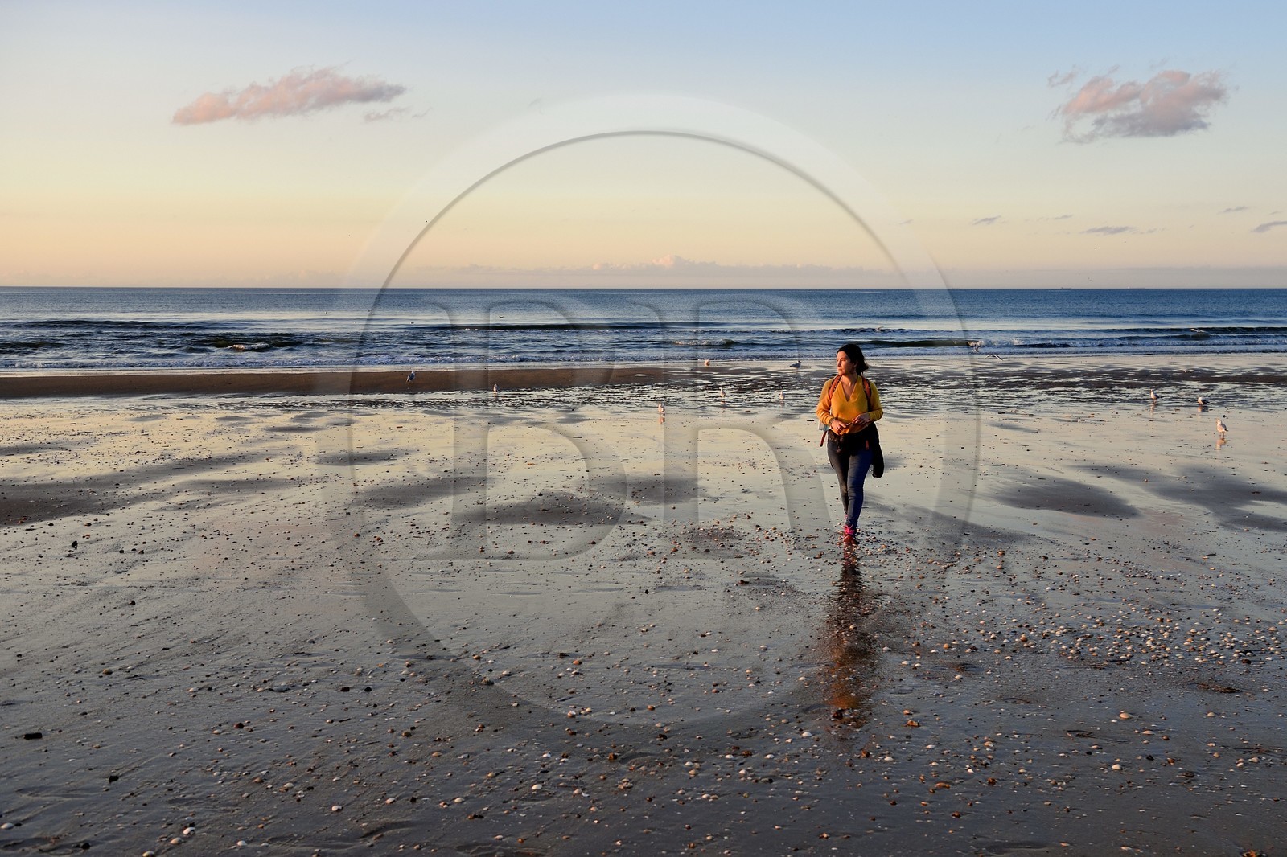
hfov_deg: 50.7
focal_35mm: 38
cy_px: 428
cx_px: 644
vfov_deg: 35.0
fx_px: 1358
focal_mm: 38
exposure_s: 1/200
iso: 200
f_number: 5.6
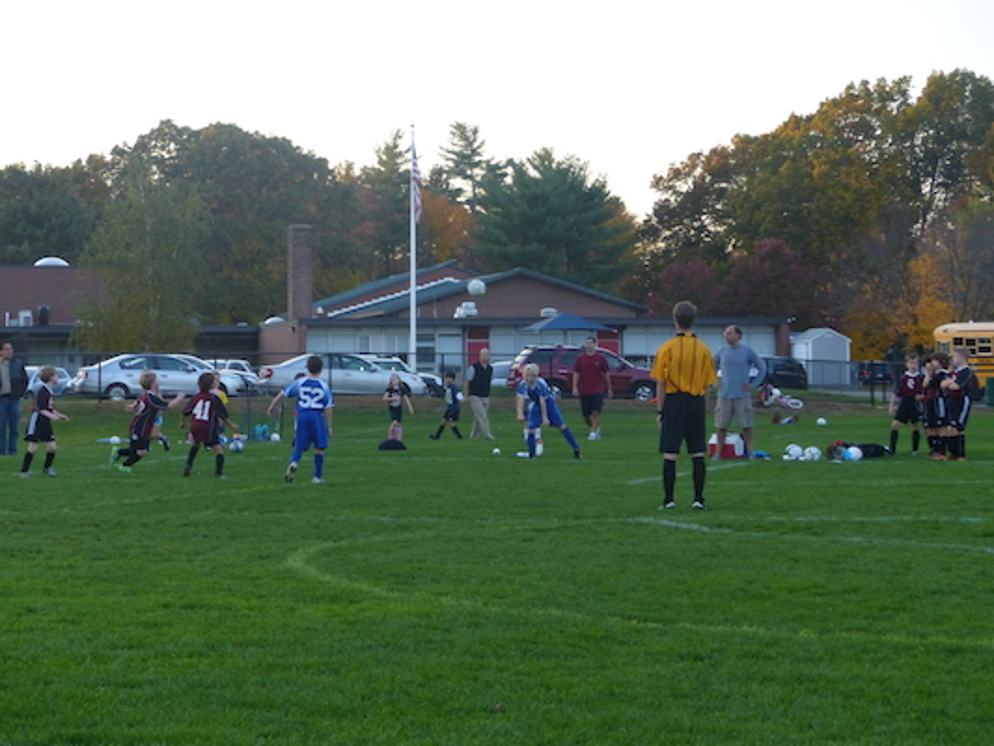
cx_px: 497
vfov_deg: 14.5
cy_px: 373
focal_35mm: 102
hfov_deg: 19.3
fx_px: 2930
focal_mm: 18.3
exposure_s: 1/160
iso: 400
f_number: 2.8
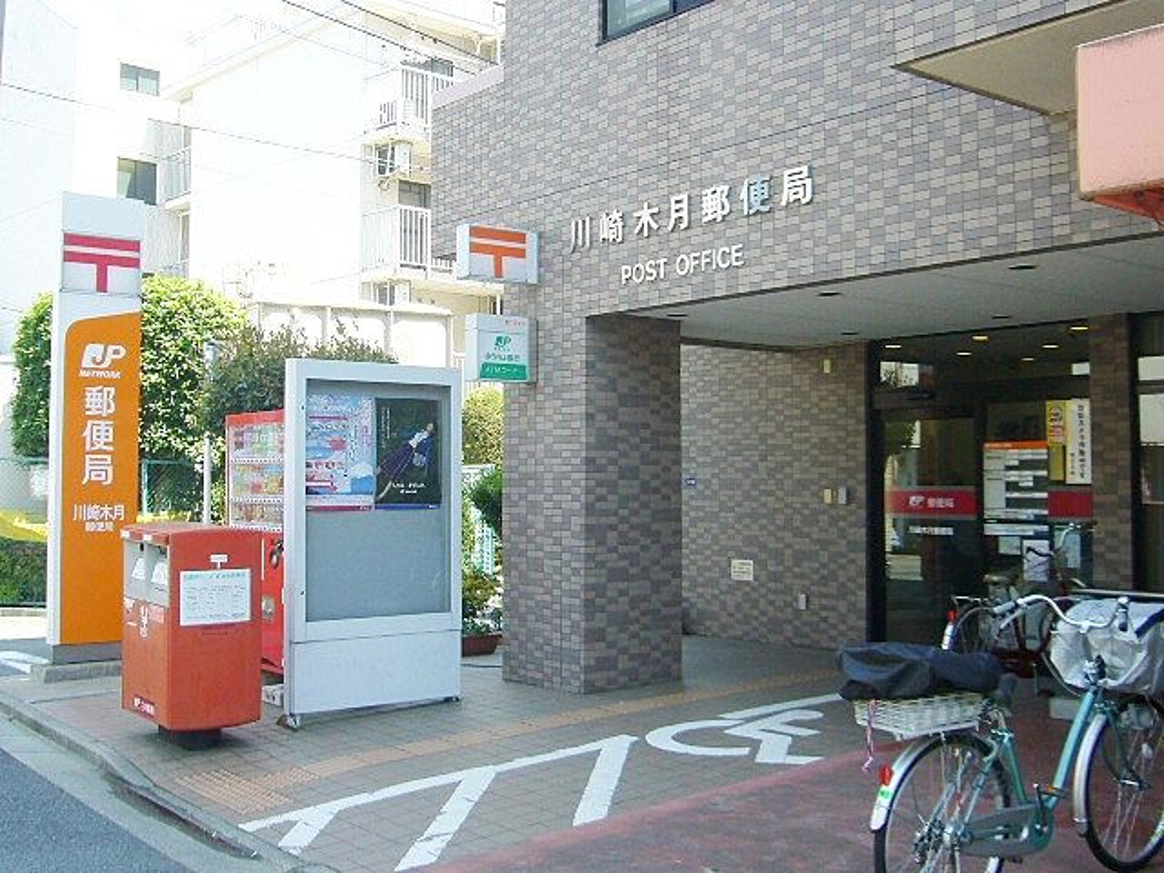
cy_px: 436
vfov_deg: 36.8
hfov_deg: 47.9
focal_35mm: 39
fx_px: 1311
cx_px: 582
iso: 80
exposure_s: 1/200
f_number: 2.8
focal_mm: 4.6
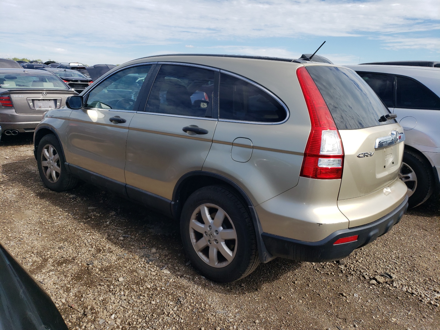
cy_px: 165
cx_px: 220
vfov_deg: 53.1
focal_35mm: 26
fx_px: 330
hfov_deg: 67.3
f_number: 1.5
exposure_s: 1/2500
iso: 50
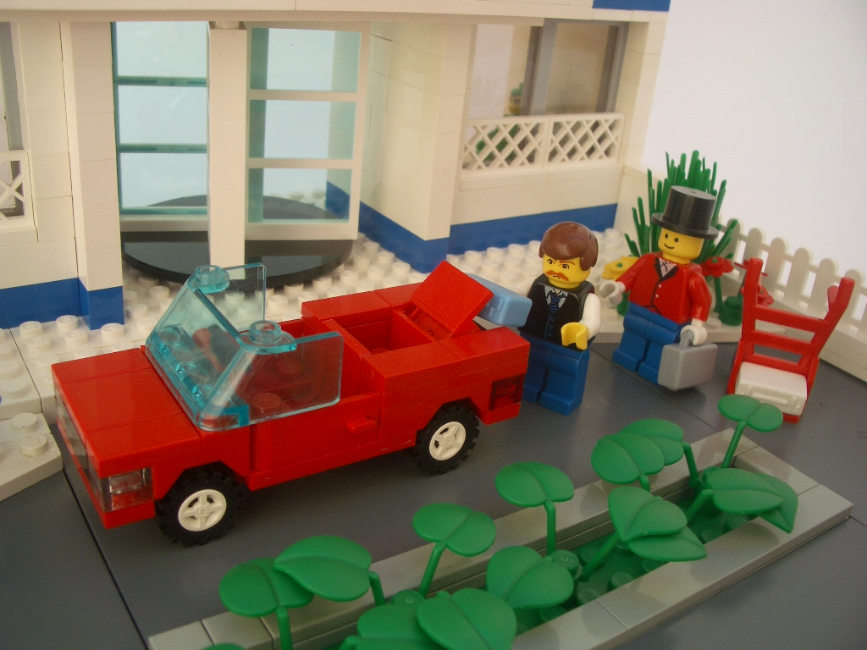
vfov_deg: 40.7
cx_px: 434
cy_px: 325
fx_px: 877
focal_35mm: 35
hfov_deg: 52.6
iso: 50
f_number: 4.3
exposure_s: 1/250
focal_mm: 5.8
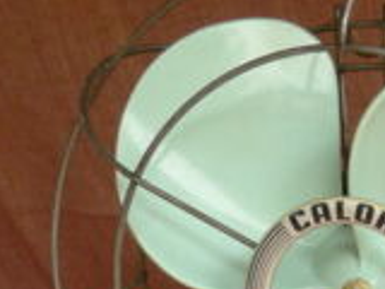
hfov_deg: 23.5
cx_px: 474
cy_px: 412
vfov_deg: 17.9
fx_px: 834
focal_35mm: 75
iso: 200
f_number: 2.8
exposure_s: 1/60
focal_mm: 4.5
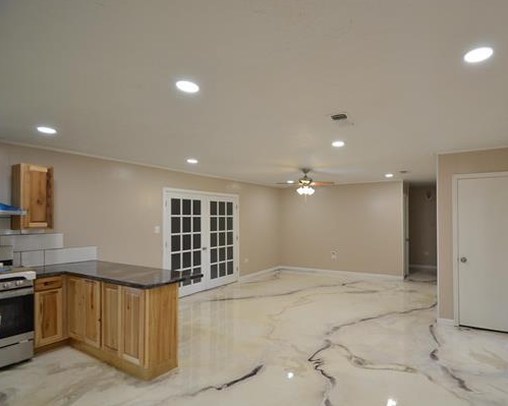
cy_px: 208
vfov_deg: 73.8
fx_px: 271
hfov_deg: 84.9
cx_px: 315
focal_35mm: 18
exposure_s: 1/80
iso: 400
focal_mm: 10
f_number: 4.5
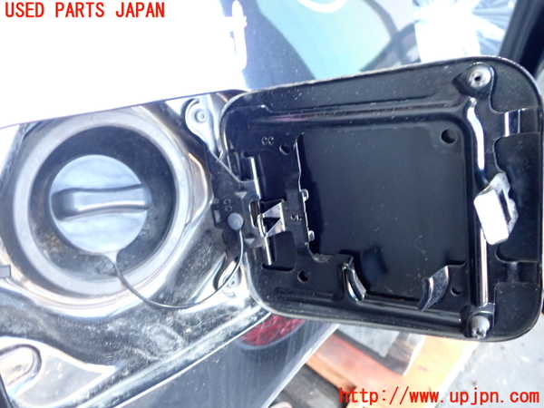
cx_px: 272
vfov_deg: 46.8
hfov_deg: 60.0
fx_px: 471
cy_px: 204
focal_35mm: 30
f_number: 2.3
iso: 500
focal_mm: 5.4
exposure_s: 1/30
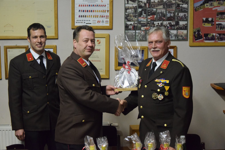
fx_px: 456
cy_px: 75
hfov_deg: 27.7
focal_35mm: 73
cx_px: 114
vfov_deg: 18.7
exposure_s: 1/60
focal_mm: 48
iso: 6400
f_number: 4.8
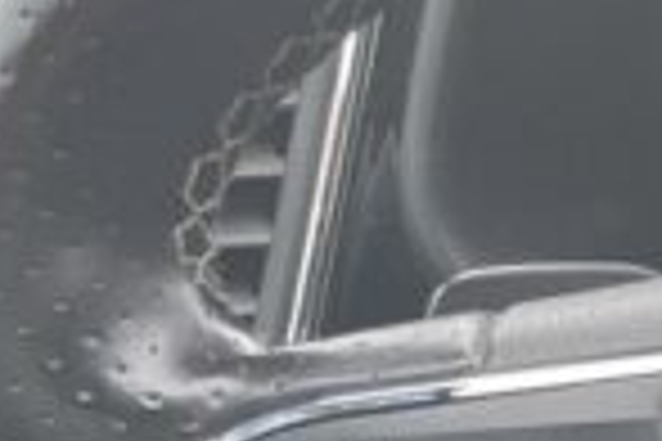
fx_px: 3457
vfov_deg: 7.1
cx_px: 2036
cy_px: 752
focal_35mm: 188
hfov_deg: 8.8
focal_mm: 5.1
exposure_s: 1/121
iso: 125
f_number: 1.6
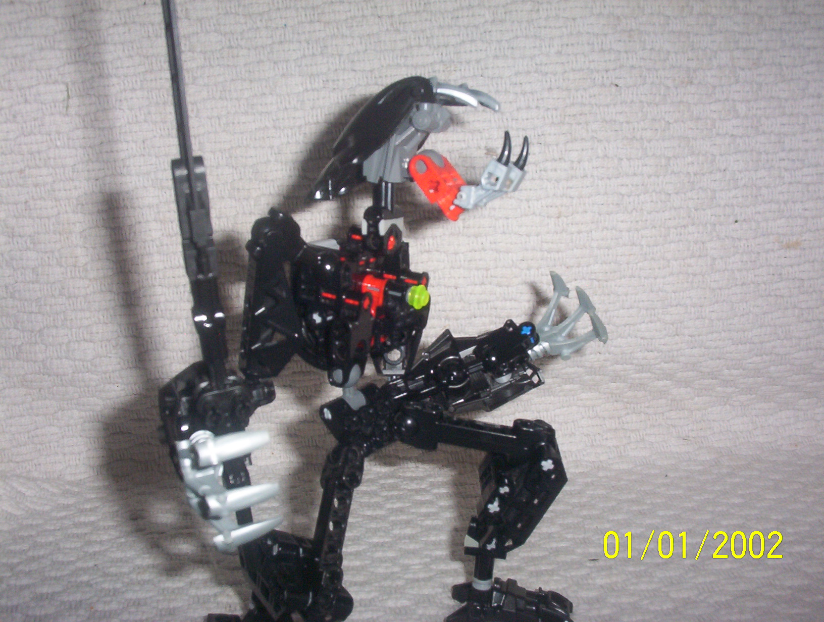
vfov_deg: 37.0
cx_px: 412
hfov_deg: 47.8
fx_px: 931
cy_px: 311
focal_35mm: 39
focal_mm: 6
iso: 140
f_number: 4.5
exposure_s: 1/30
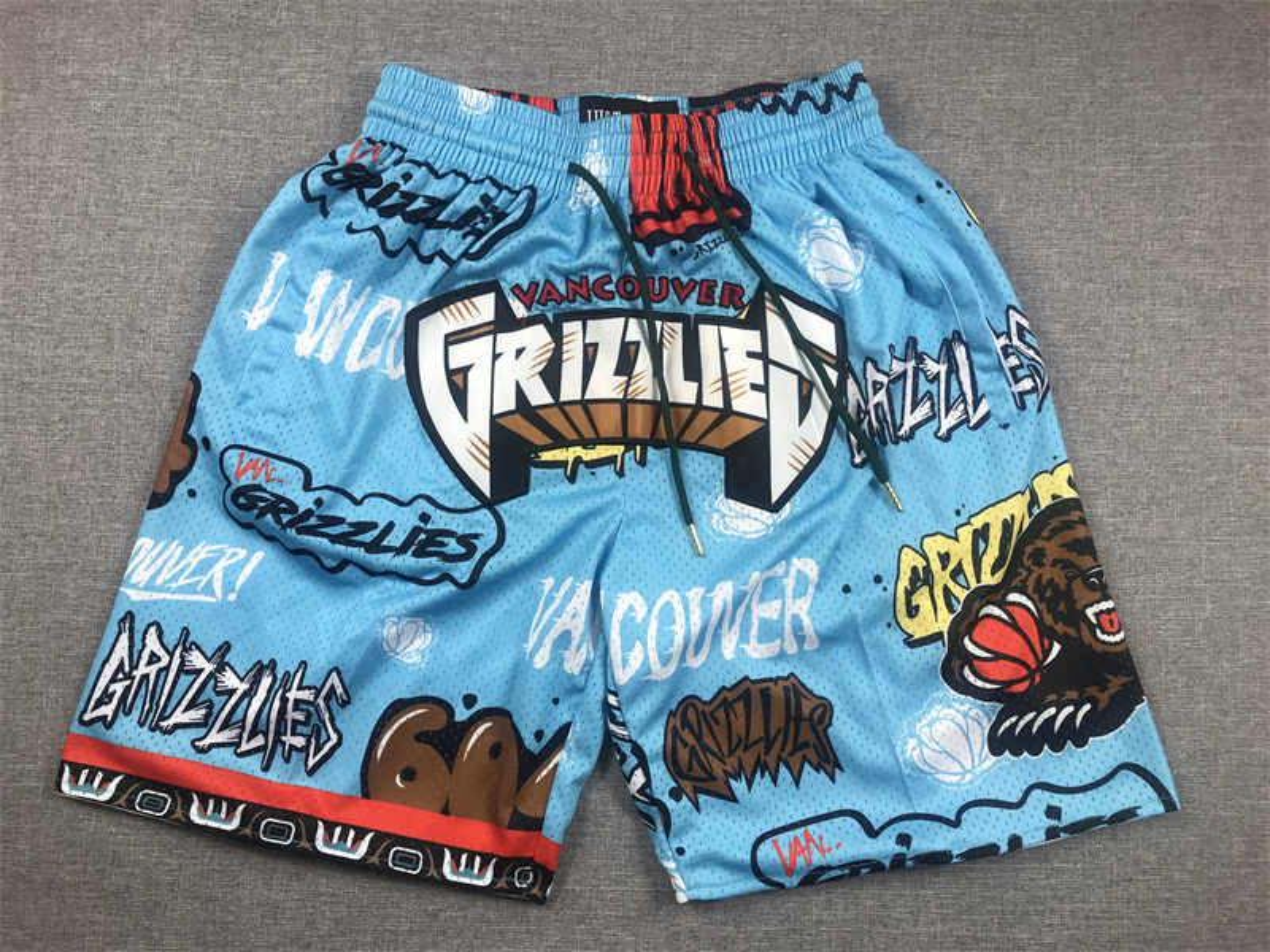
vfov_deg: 49.7
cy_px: 476
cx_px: 635
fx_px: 1027
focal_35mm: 28
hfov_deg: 63.4
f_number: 1.8
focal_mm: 3.99
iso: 25
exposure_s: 1/100
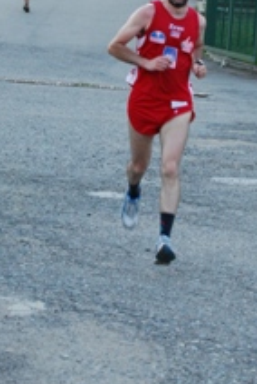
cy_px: 60
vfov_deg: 11.7
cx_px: 164
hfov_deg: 7.9
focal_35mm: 175
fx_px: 1868
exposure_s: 1/80
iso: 800
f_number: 5.6
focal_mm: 55
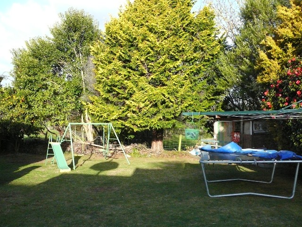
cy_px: 114
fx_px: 305
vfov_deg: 40.7
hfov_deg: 52.6
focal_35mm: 35
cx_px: 151
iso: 400
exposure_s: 1/640
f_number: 5
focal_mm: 5.2
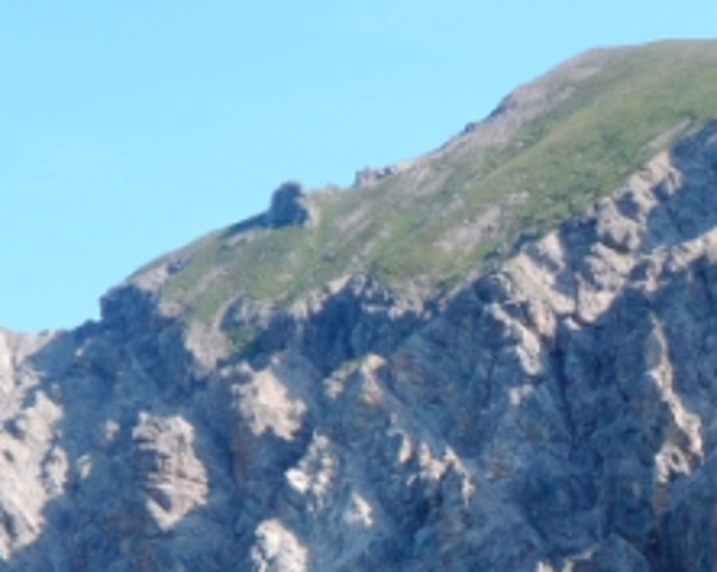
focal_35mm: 117
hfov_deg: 15.6
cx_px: 959
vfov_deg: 12.9
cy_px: 651
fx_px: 2480
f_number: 10
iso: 400
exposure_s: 1/250
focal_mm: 18
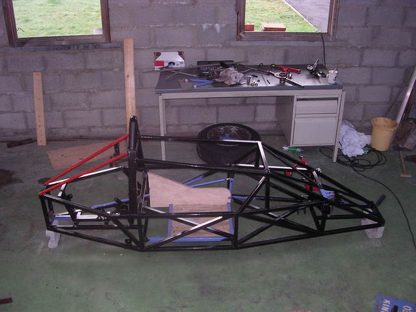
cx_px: 208
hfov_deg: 49.0
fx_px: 457
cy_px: 156
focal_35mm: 38
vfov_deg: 37.7
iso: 250
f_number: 2.8
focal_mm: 5.8
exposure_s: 1/60.1
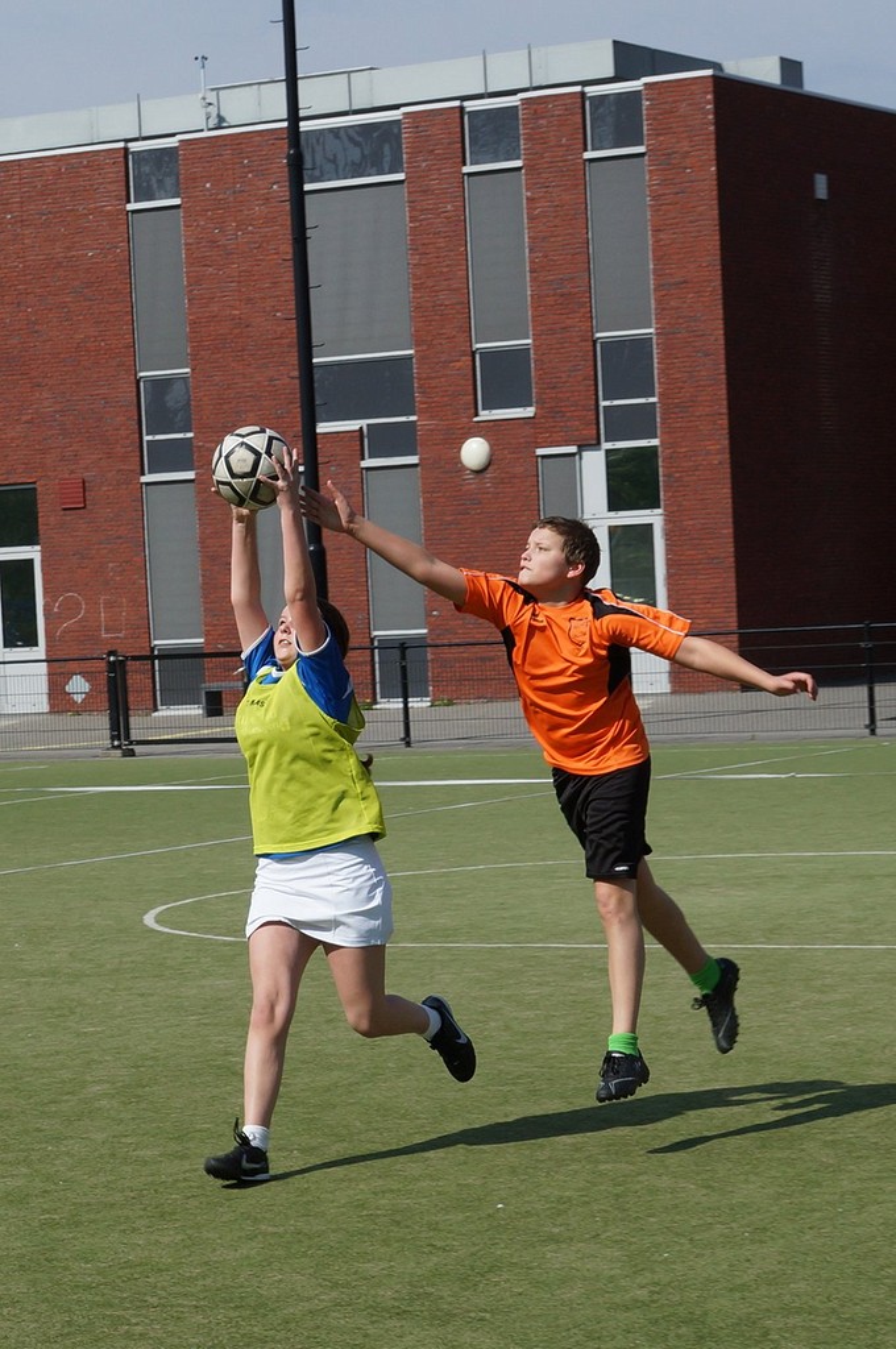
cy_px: 674
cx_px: 448
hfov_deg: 31.8
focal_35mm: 42
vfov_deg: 46.5
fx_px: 1572
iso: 100
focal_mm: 28
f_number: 7.1
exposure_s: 1/500
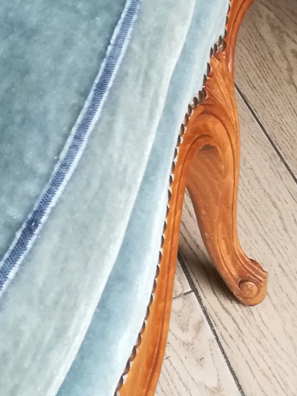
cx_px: 151
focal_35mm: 88
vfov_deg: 22.2
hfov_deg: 16.8
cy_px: 177
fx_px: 1007
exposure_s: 1/33.3
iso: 200
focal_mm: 3.83
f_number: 2.2
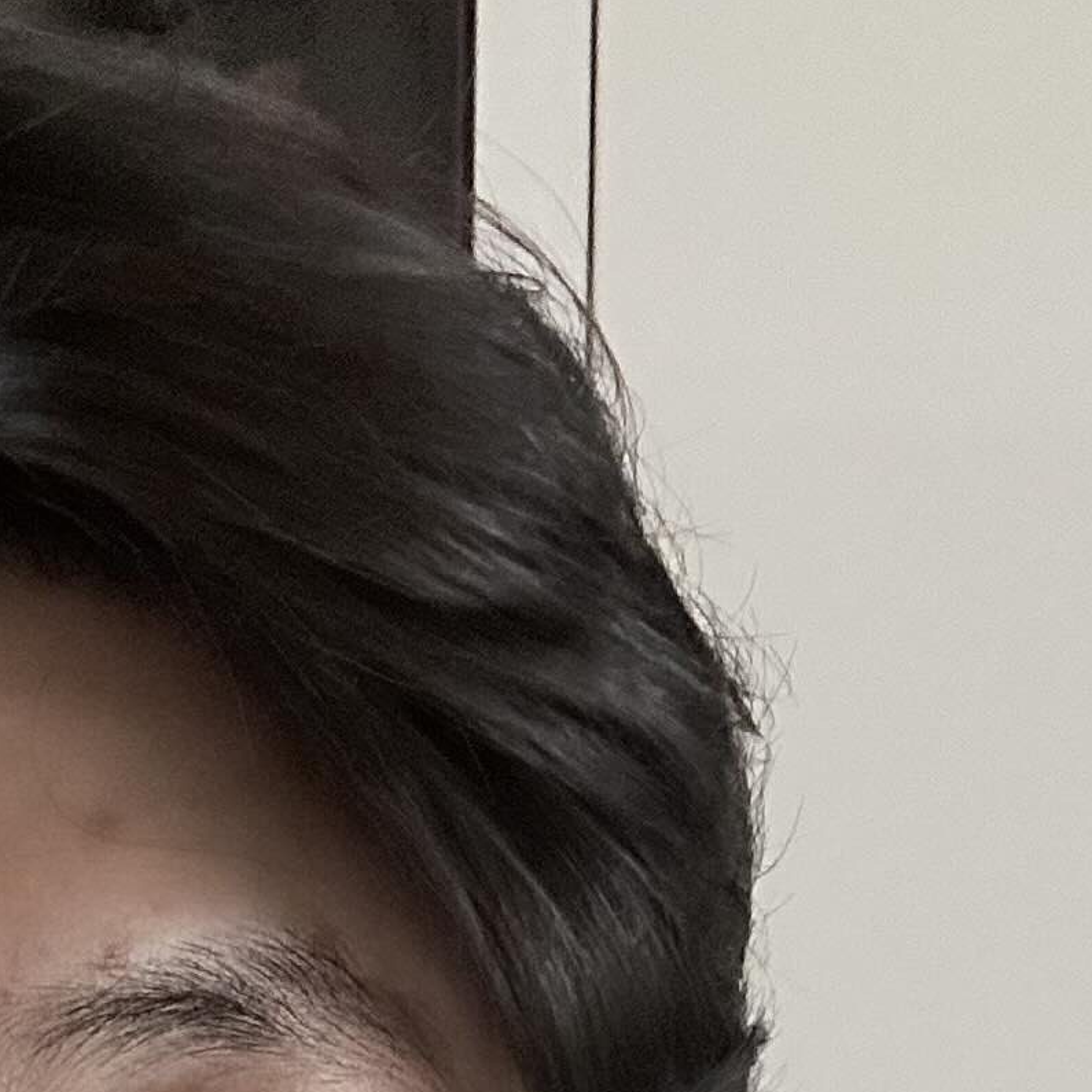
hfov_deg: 16.4
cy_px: 1673
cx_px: -85
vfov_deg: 15.5
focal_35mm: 103
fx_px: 3676
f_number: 1.9
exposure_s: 1/40
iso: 400
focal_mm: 2.69
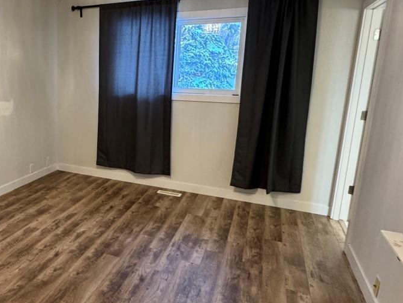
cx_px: 73
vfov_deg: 46.8
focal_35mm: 30
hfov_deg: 55.2
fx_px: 349
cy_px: 139
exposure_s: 1/60
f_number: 2.2
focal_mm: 2.22
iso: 500
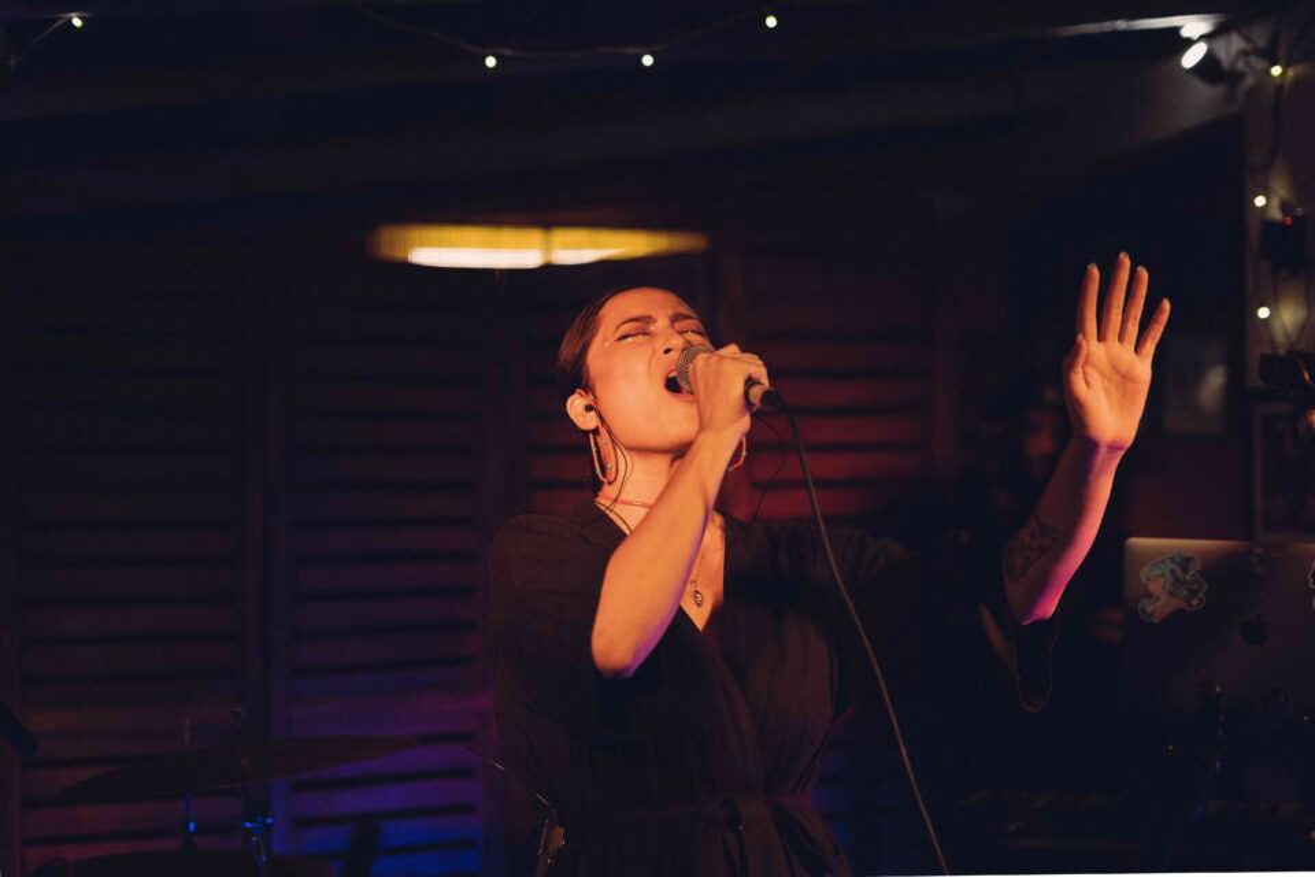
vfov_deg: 27.0
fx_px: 1826
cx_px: 658
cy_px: 438
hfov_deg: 39.6
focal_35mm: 50
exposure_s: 1/500
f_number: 1.8
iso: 800
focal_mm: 50
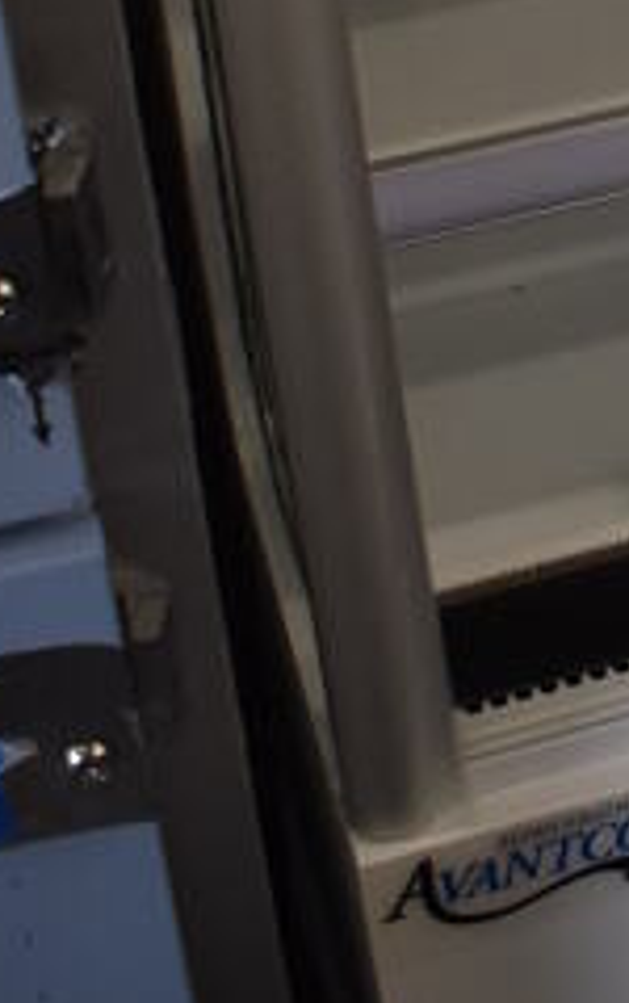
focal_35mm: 105
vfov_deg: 18.2
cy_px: -384
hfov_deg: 11.9
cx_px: 981
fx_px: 2871
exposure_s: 1/200
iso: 800
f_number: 3.5
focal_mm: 18
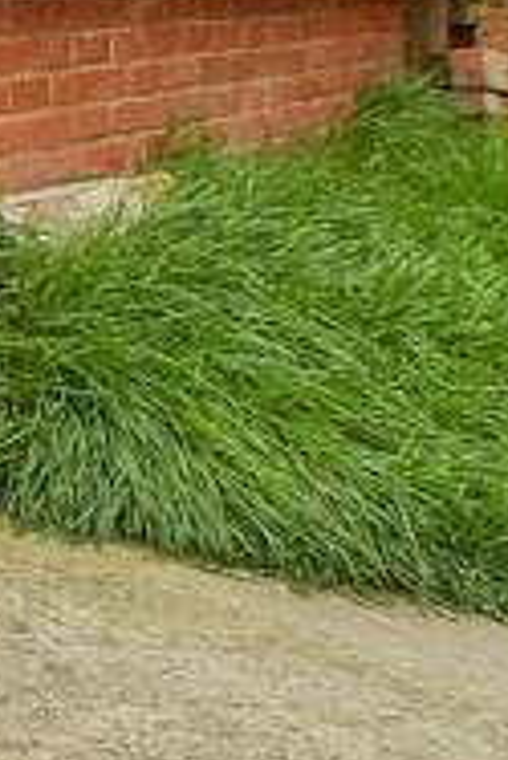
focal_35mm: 82
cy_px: -165
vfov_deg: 22.7
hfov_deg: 8.8
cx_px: -1398
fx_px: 1732
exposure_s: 1/100
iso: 250
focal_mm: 10
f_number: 8
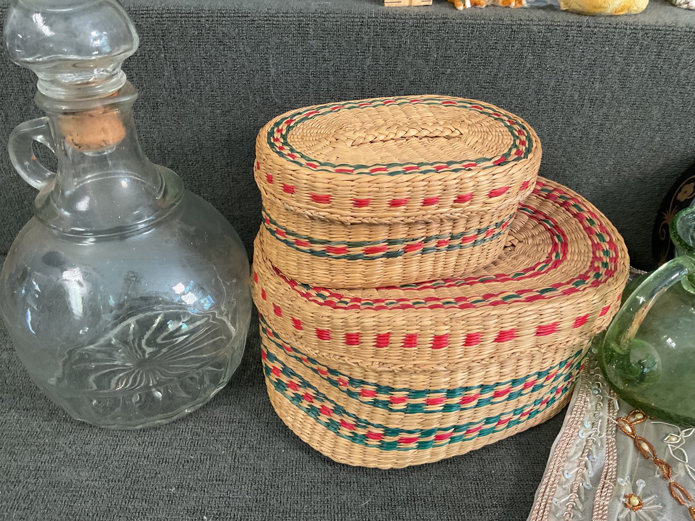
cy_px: 260
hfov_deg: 61.7
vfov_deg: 48.2
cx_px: 348
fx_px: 582
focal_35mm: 29
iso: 200
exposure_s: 1/60
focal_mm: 3
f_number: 1.8
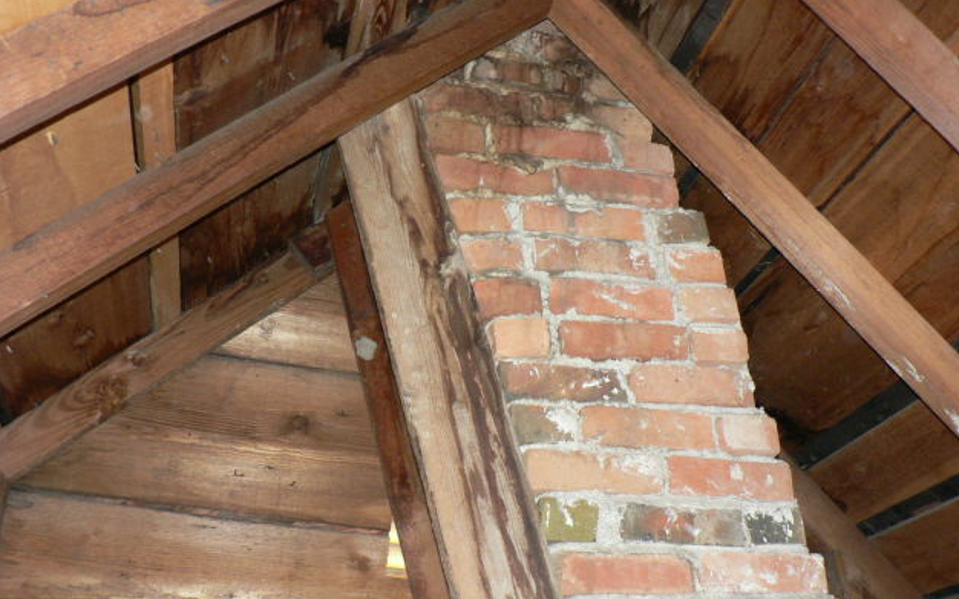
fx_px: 1019
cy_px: 285
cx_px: 489
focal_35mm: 39
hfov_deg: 50.4
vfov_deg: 32.7
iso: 200
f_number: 2.8
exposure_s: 1/60
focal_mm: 6
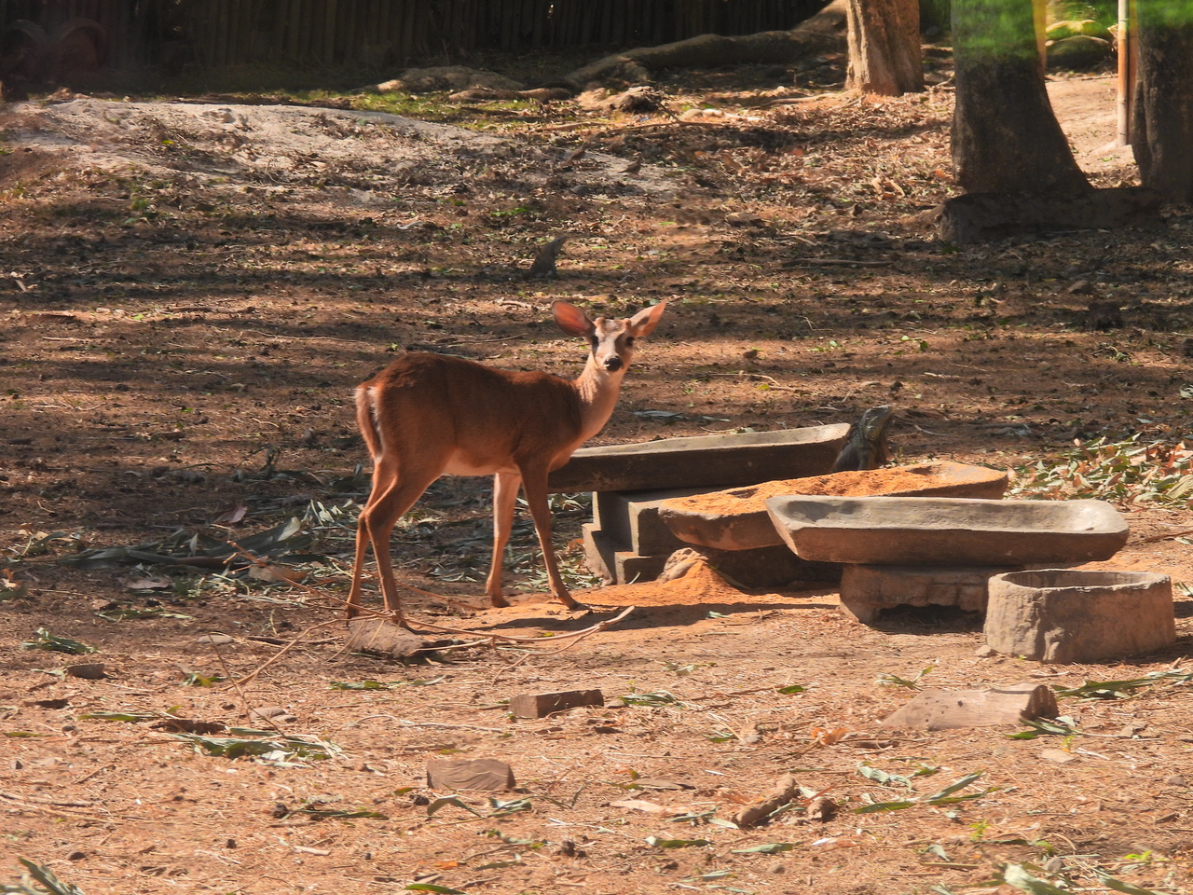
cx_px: 596
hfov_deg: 8.2
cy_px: 448
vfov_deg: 6.2
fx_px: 8271
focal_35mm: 240
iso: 100
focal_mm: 42.8
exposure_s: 1/200
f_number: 4.5
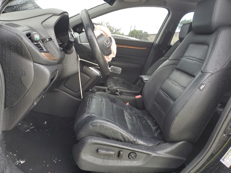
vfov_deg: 53.1
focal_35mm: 26
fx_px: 174
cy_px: 86
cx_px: 116
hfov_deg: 67.3
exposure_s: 1/120
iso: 57
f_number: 1.5
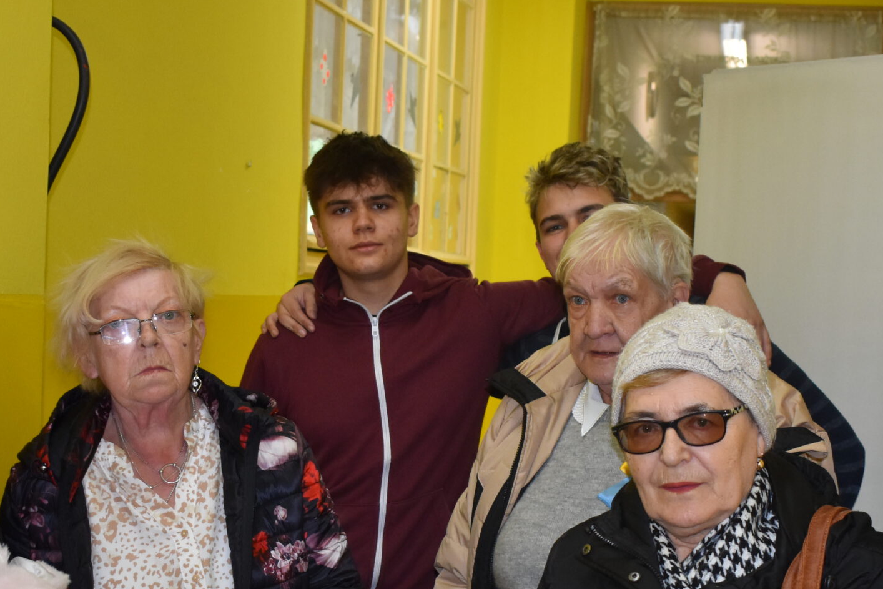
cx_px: 468
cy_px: 465
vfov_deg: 19.9
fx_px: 1666
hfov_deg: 29.7
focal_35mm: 68
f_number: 4
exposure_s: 1/125
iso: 1000
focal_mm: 25
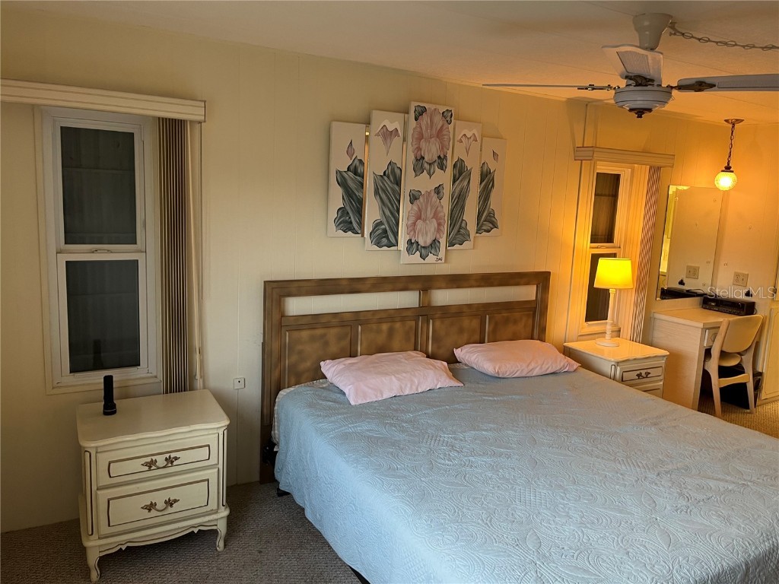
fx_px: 585
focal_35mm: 26
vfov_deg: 53.1
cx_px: 390
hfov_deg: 67.3
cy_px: 292
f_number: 1.6
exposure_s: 1/60
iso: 100
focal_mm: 5.1
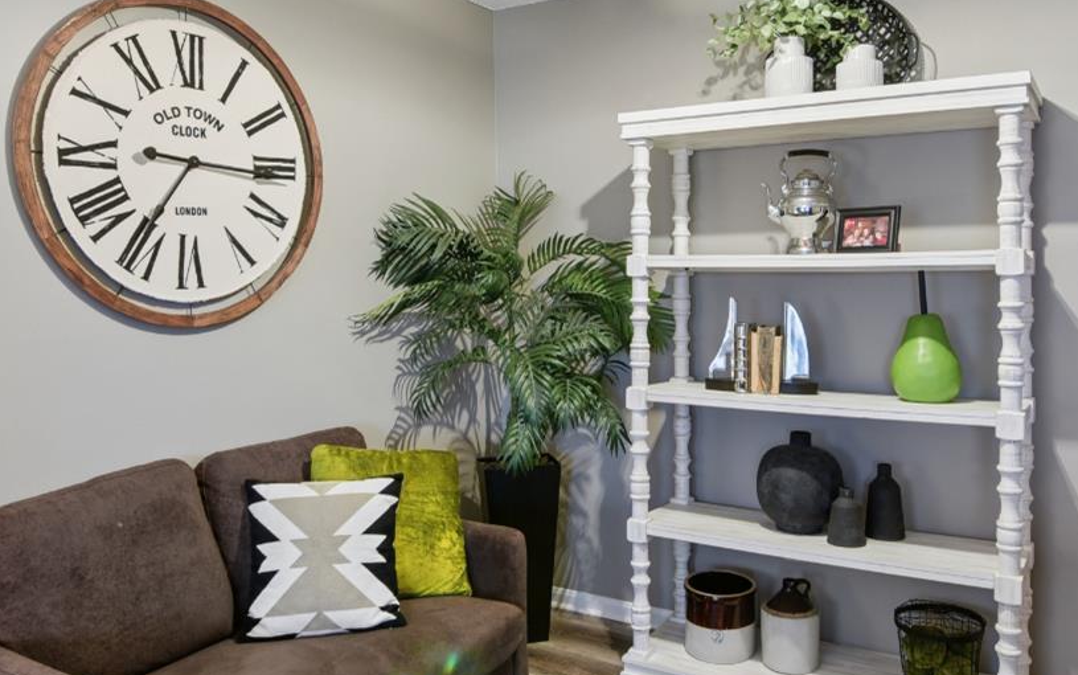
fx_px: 882
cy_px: 254
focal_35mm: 30
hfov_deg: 62.8
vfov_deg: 41.6
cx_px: 587
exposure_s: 1/10
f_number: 8
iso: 400
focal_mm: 16
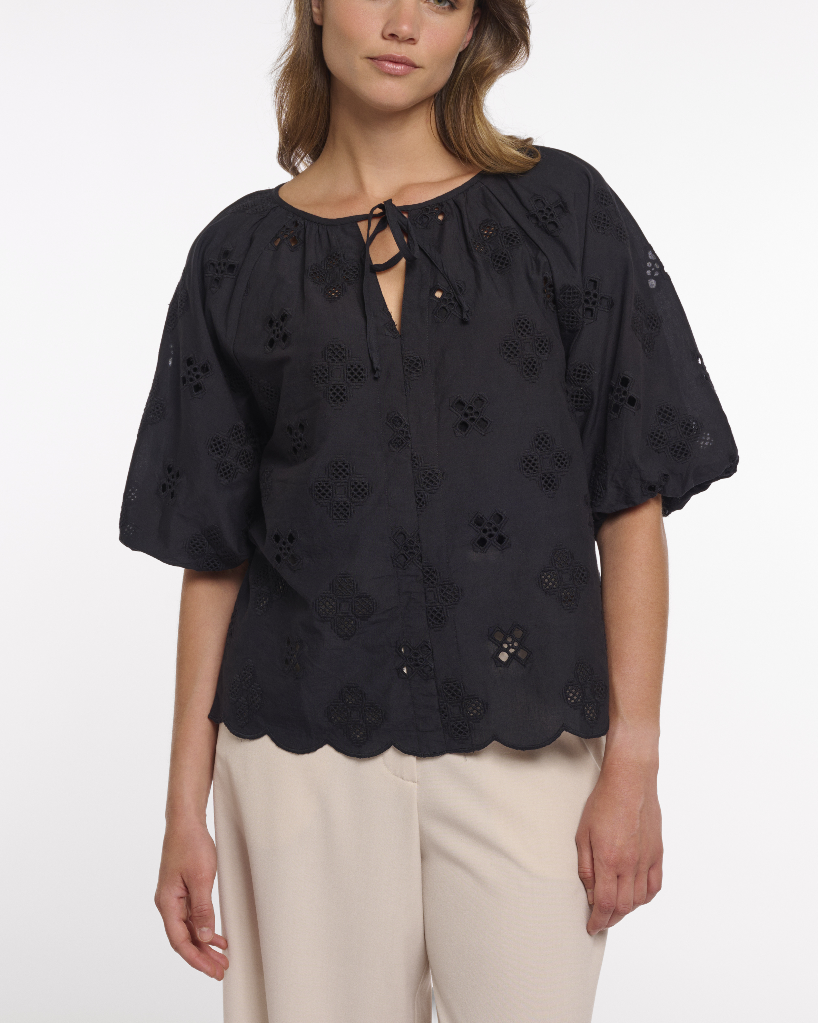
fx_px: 2845
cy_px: 422
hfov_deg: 16.4
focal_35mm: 94
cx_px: 408
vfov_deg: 20.4
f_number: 8
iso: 125
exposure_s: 1/160
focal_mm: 83
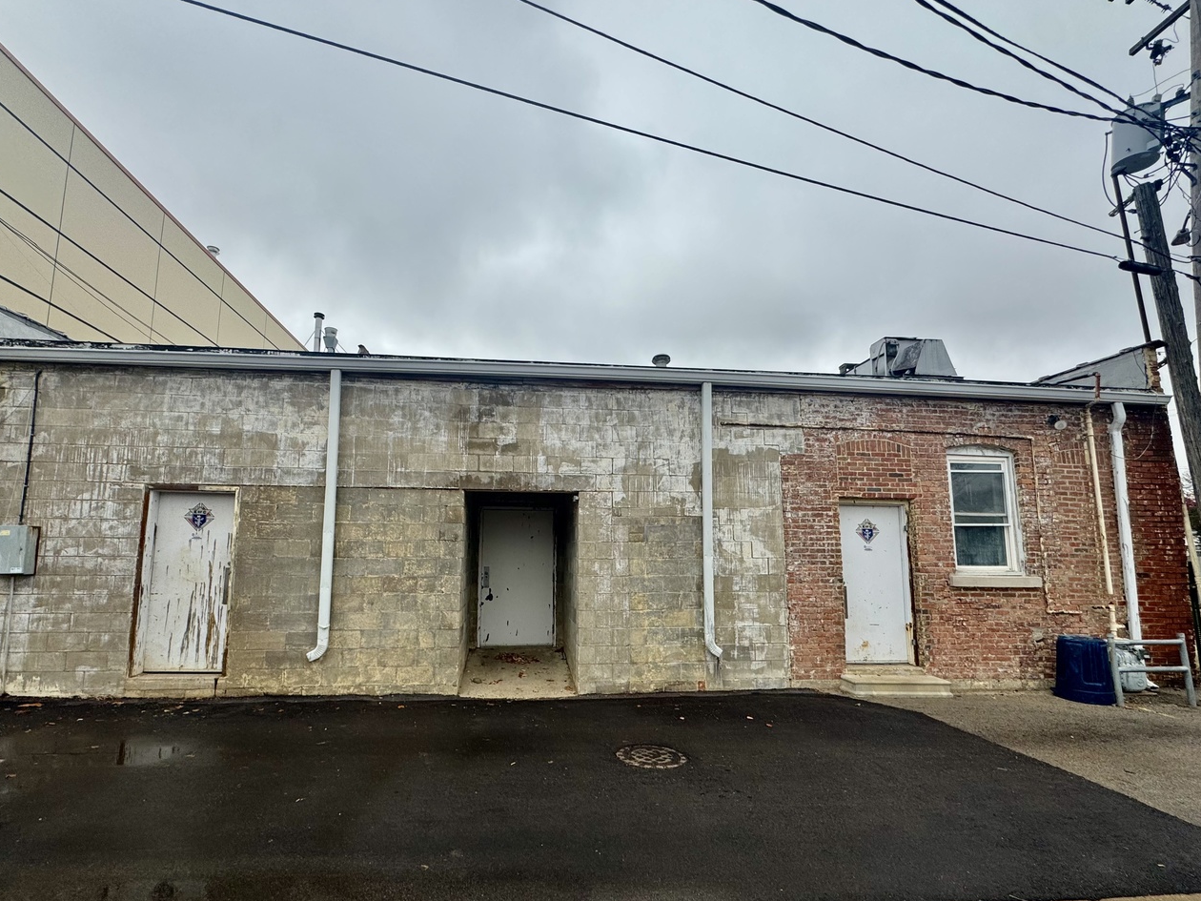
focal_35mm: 16
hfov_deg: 94.4
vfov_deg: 77.9
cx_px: 566
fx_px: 555
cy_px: 492
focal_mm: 2.22
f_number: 2.2
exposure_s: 1/399
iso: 40
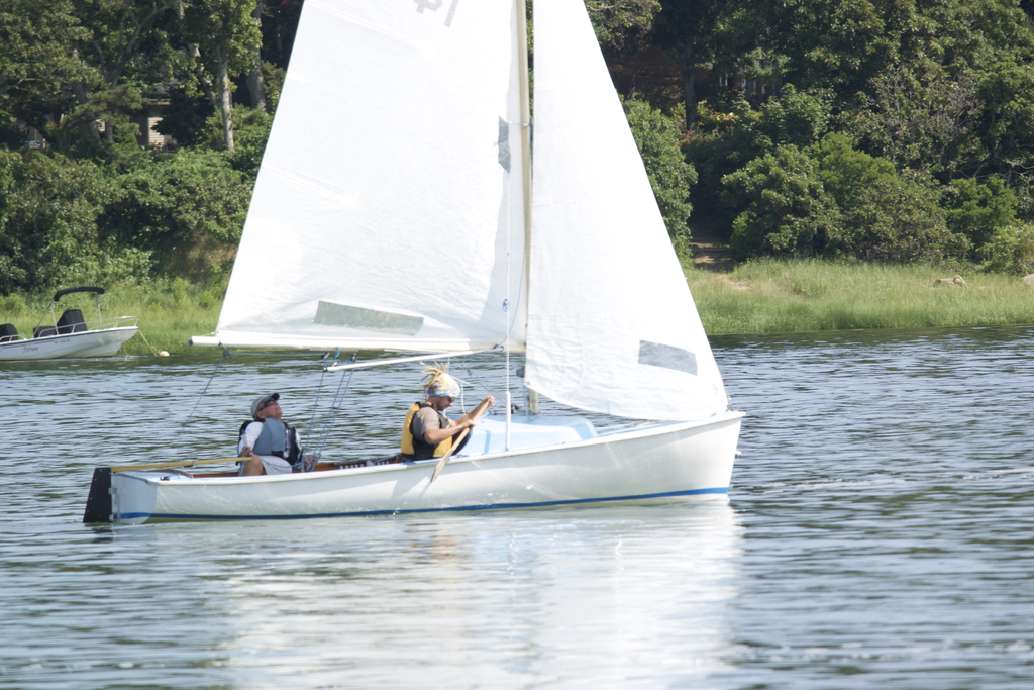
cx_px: 517
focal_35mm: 487
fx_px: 13989
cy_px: 345
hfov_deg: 4.2
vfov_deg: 2.8
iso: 160
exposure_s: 1/640
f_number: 5.6
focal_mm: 180.6
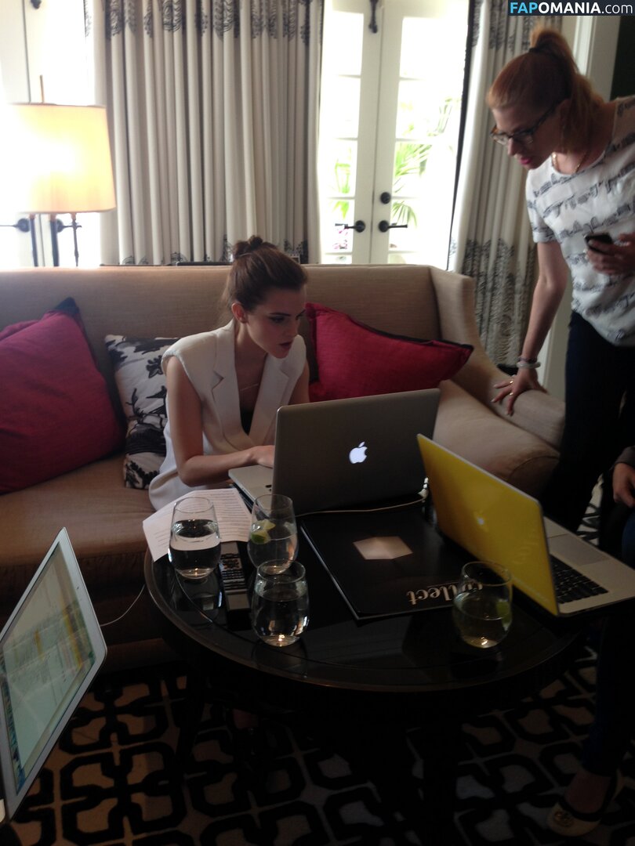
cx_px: 318
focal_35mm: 33
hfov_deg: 42.9
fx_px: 807
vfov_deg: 55.4
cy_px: 423
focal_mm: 4.12
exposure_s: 1/24
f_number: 2.4
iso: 50
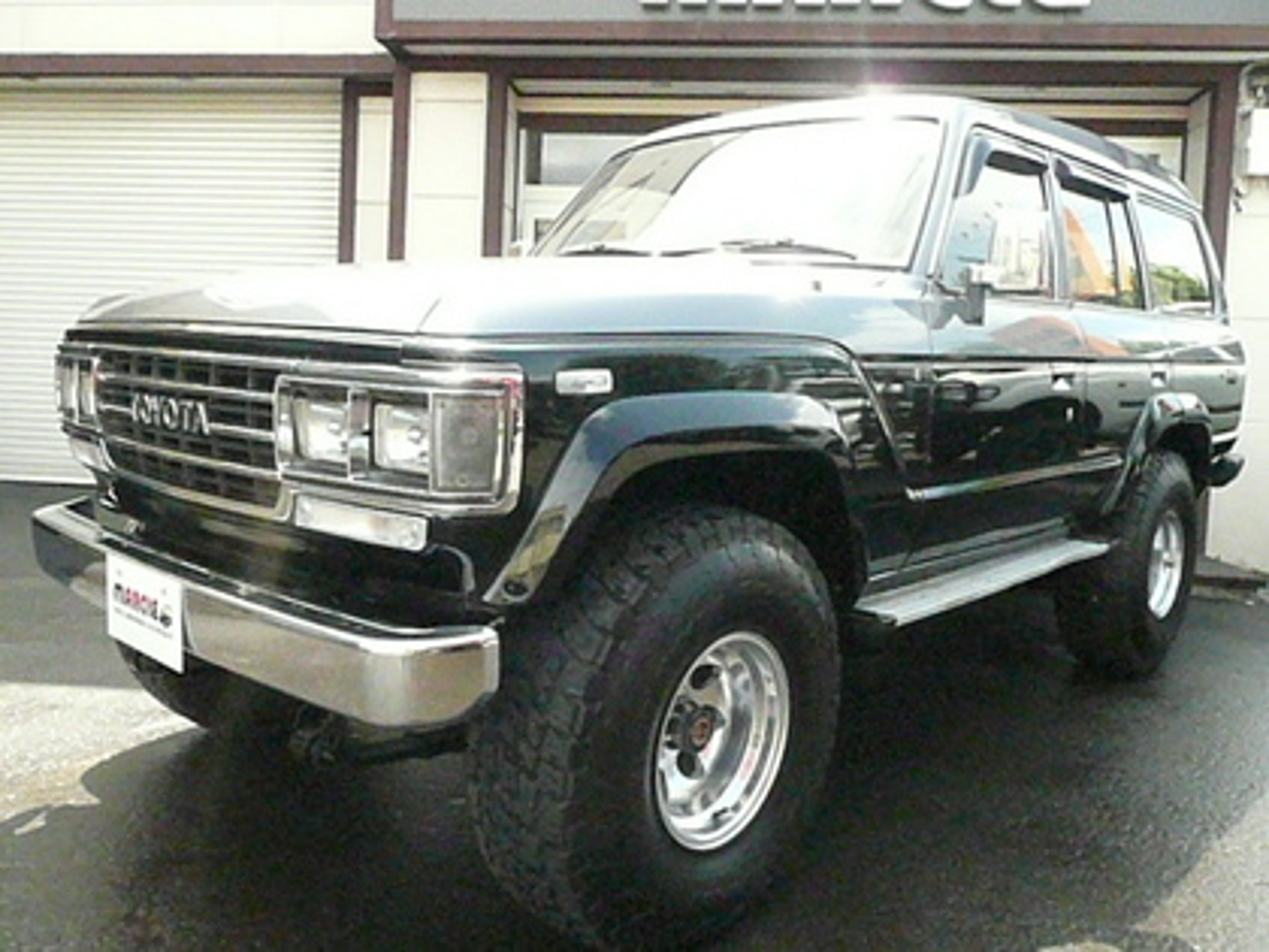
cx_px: 634
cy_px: 476
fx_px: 1026
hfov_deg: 63.4
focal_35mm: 28
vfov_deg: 49.7
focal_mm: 4.6
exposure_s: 1/1600
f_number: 8
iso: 3200
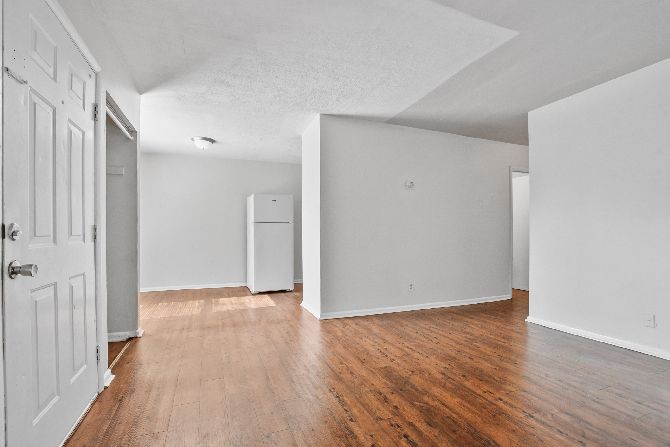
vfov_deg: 77.3
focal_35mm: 15
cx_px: 335
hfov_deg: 100.4
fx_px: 279
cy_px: 224
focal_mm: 10
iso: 640
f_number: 8
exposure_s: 1/8
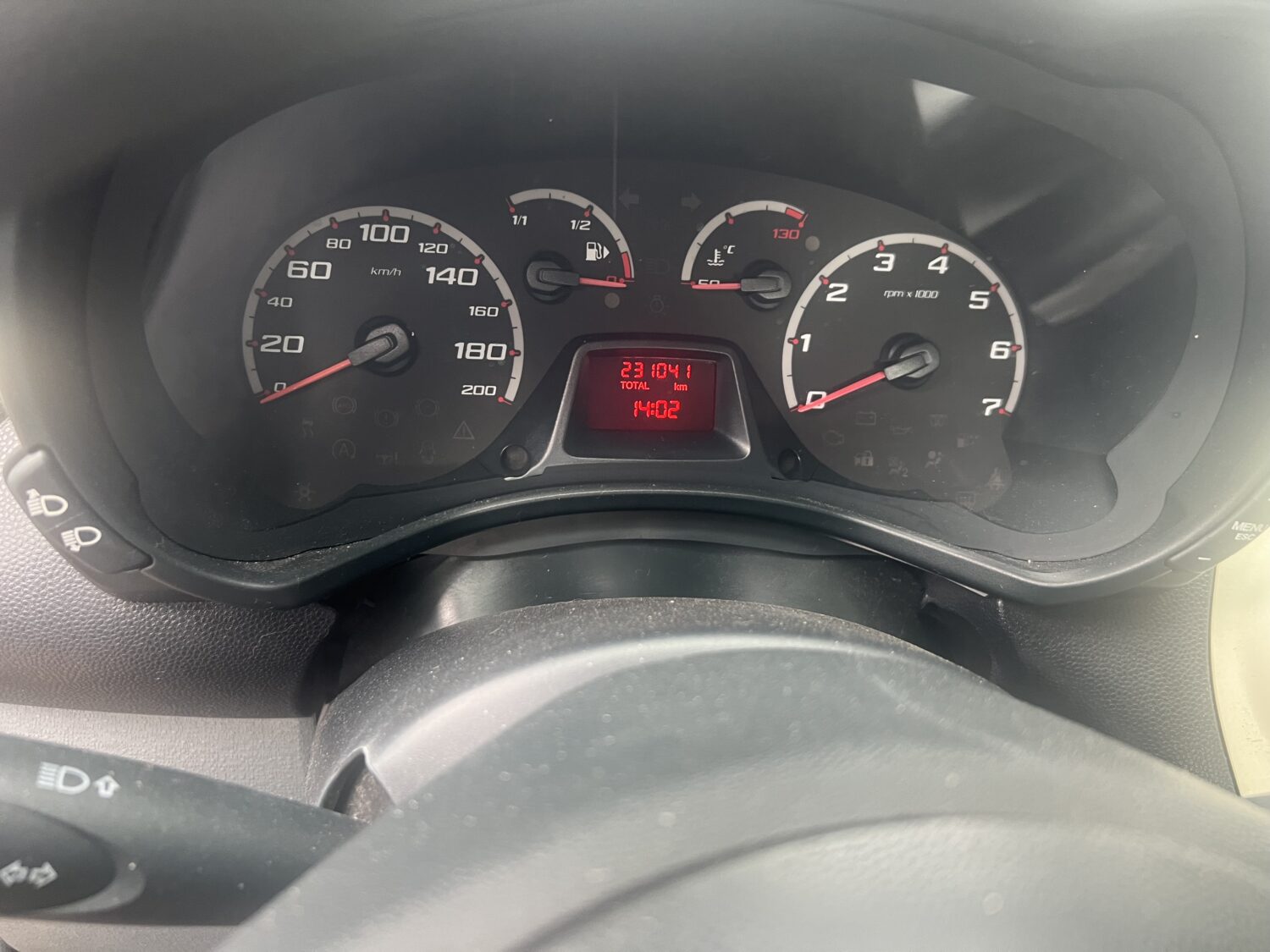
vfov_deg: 53.1
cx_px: 635
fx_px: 954
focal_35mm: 26
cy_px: 476
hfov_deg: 67.3
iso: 200
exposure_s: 1/60
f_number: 1.5
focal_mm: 5.7
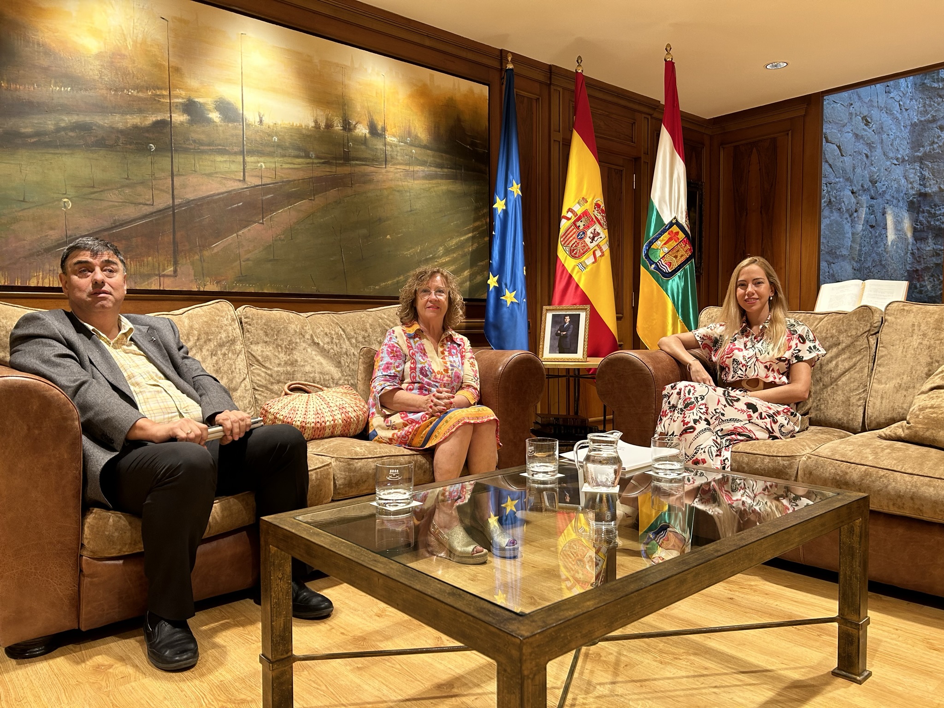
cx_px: 472
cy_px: 354
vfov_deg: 53.1
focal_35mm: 26
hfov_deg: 67.3
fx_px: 709
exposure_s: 1/50
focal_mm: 5.7
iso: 100
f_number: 1.5
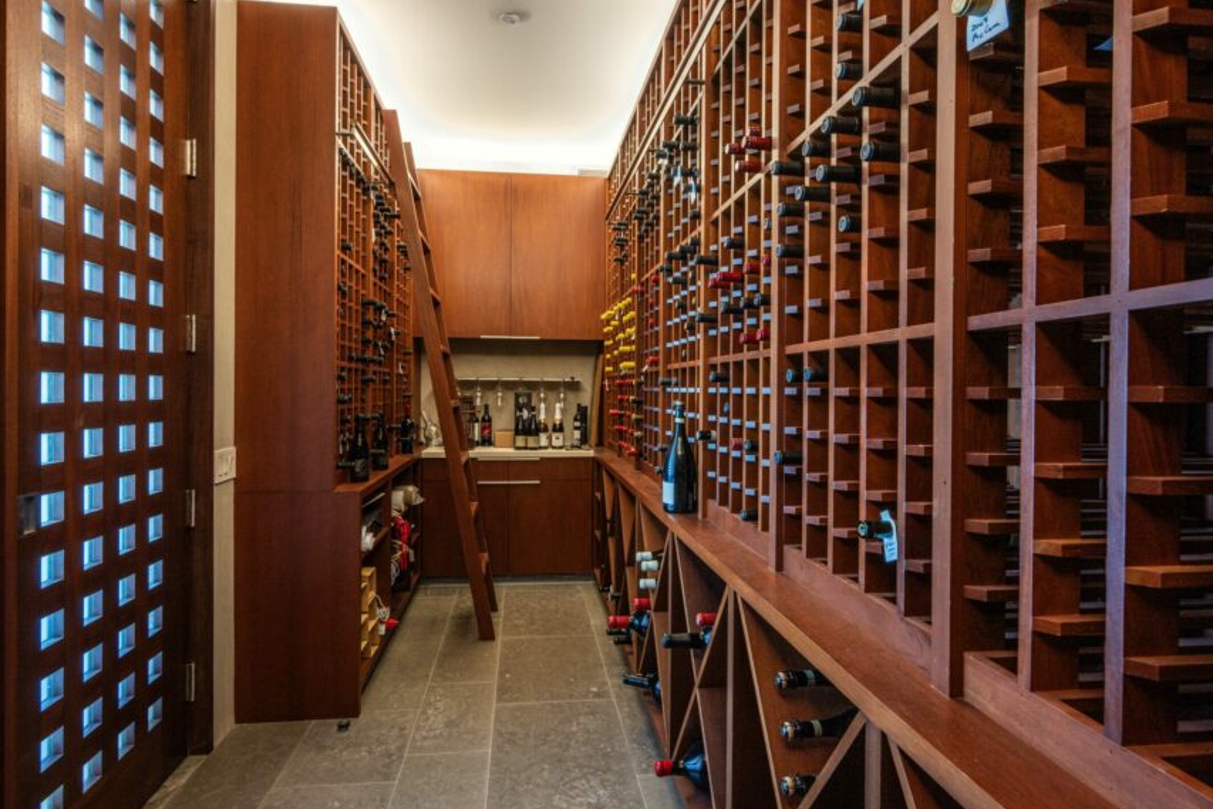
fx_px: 627
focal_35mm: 19
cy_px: 390
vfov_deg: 65.7
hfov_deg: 88.1
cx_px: 583
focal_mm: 15.5
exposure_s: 2.5
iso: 250
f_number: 9
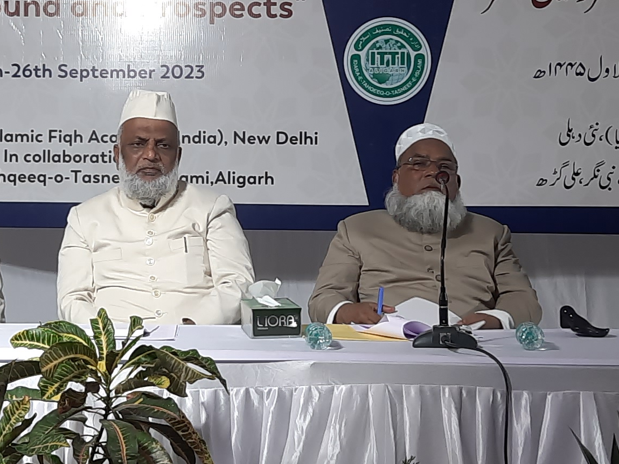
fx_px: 1556
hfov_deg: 22.5
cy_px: 160
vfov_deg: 16.9
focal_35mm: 87
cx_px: 261
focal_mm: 4.6
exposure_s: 1/50
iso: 50
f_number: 2
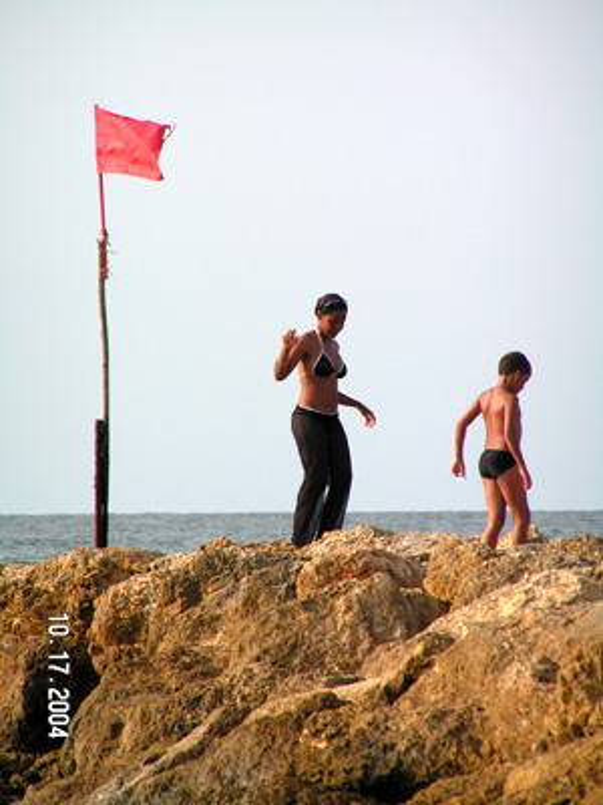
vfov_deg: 5.2
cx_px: 302
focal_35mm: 380
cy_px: 402
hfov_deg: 3.9
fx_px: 8826
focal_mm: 63
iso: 50
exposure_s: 1/800
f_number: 3.7
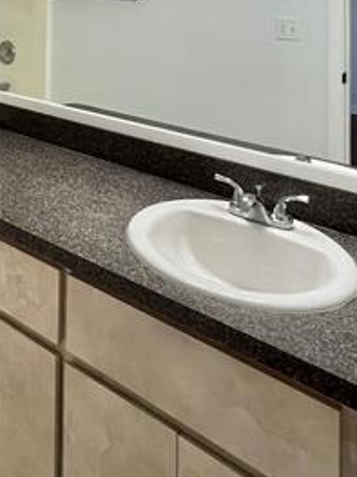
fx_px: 523
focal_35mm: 38
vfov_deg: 40.3
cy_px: -40
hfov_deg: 33.9
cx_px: -11
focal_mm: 1.57
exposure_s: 1/120
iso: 250
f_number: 1.8
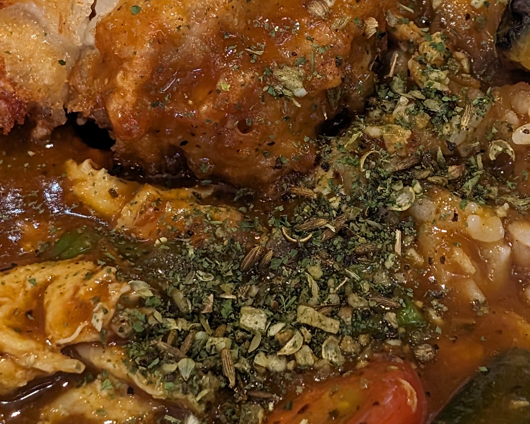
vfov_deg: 12.1
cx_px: 307
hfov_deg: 15.1
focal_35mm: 127
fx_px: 1992
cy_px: 63
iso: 83
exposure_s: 1/94.4
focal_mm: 6.9
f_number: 1.68
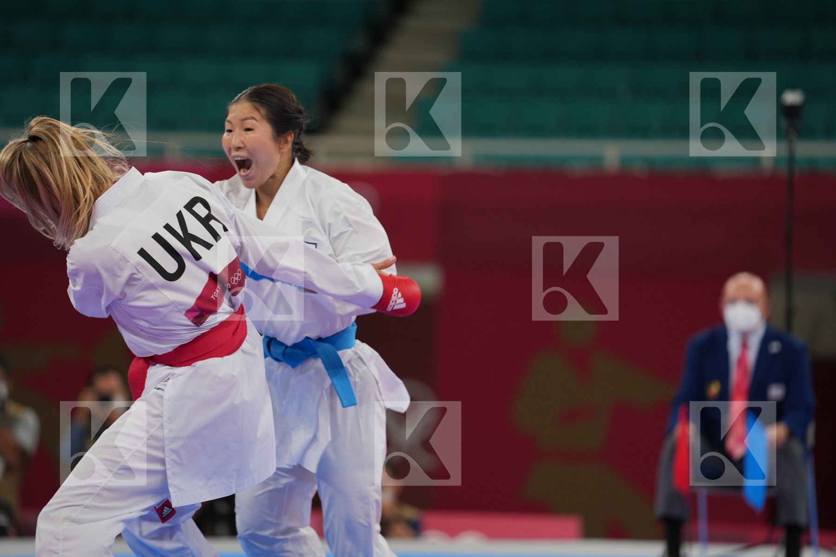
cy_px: 278
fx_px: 4644
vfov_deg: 6.9
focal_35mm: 200
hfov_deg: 10.3
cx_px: 418
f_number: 2.8
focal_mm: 200
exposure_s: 1/1000
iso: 500
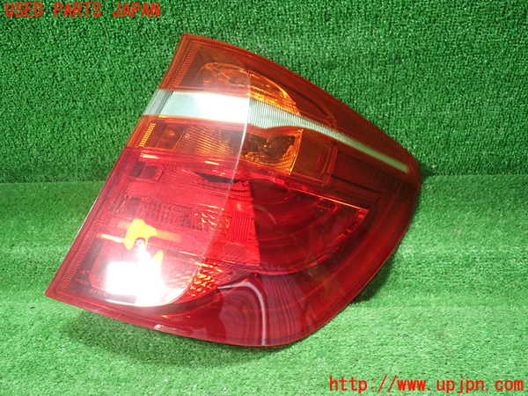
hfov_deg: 60.0
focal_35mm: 30
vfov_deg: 46.8
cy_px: 198
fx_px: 458
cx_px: 264
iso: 800
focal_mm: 5.5
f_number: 2.3
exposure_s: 1/125
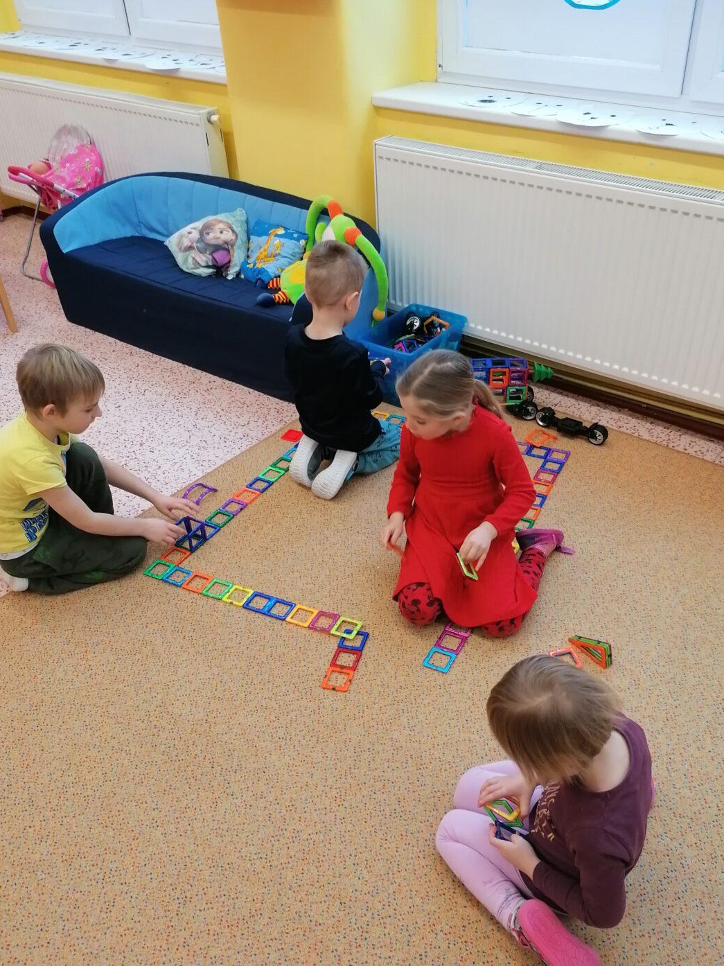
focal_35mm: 31
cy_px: 521
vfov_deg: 58.3
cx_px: 400
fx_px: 865
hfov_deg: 45.4
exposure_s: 1/100
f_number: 1.8
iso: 200
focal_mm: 4.75
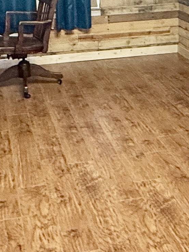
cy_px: 20
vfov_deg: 24.5
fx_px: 560
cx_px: 120
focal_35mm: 77
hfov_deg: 19.1
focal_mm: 2.22
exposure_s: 1/60
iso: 320
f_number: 2.2
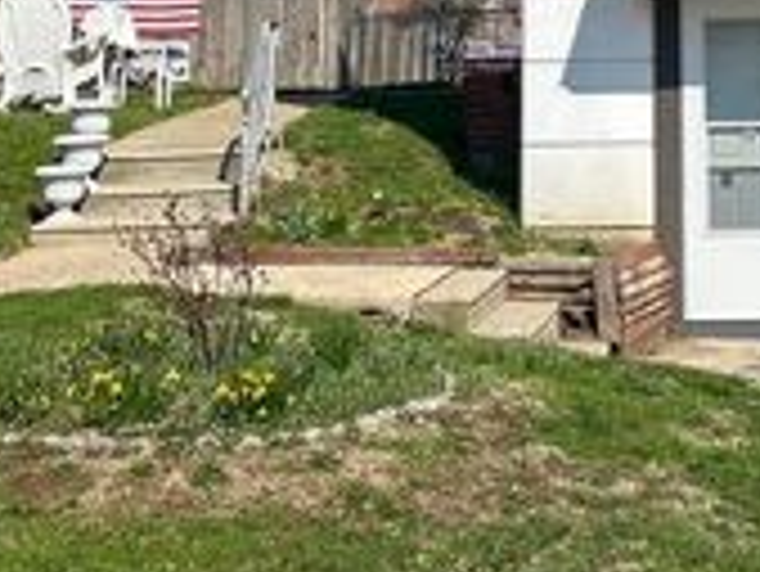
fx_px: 1560
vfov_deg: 19.5
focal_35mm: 71
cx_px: 764
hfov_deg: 25.9
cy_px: -119
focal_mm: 6.86
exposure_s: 1/4184
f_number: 1.78
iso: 80
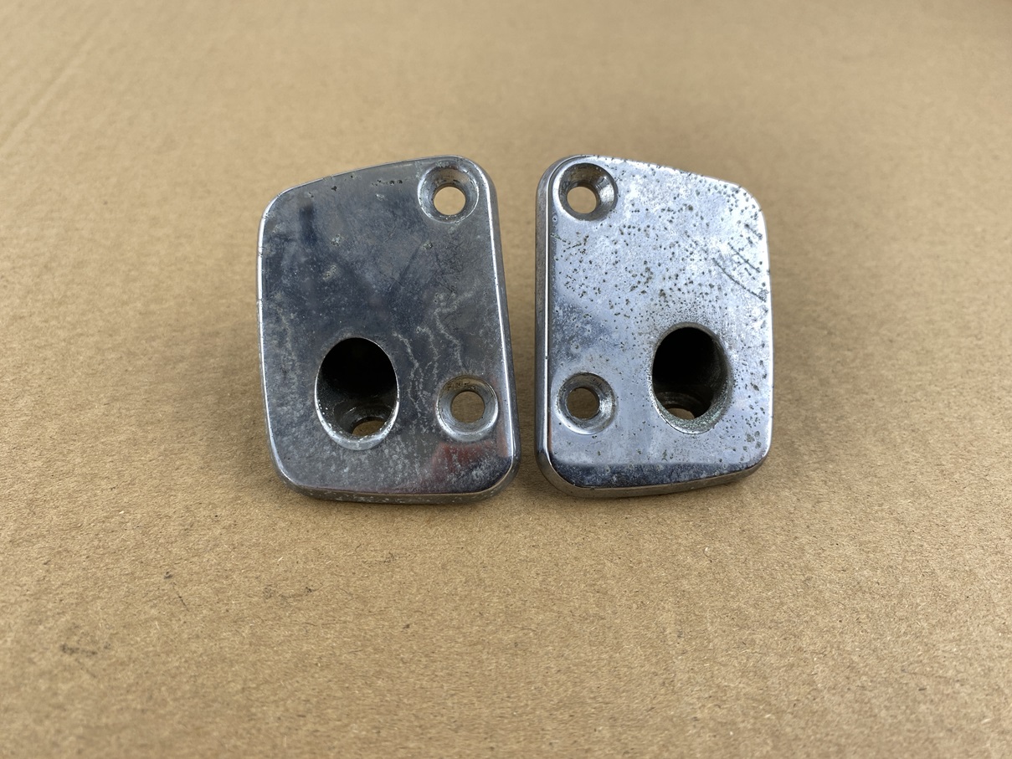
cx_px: 506
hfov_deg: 69.4
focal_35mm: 25
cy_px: 380
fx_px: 731
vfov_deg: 54.9
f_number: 1.8
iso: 40
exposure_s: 1/100
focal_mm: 4.25
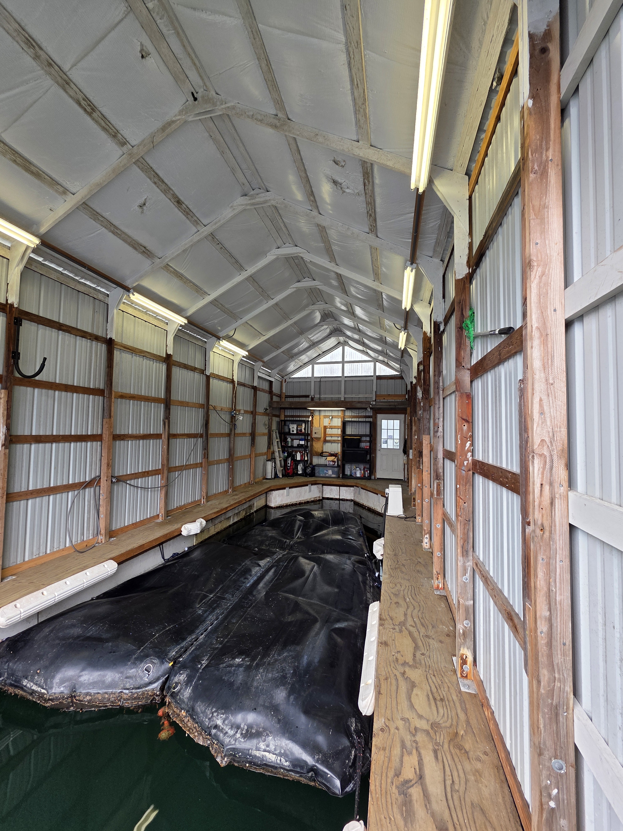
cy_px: 416
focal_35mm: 13
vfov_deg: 106.2
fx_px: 312
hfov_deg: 89.9
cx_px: 312
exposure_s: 1/120
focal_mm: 2.2
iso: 50
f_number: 1.9
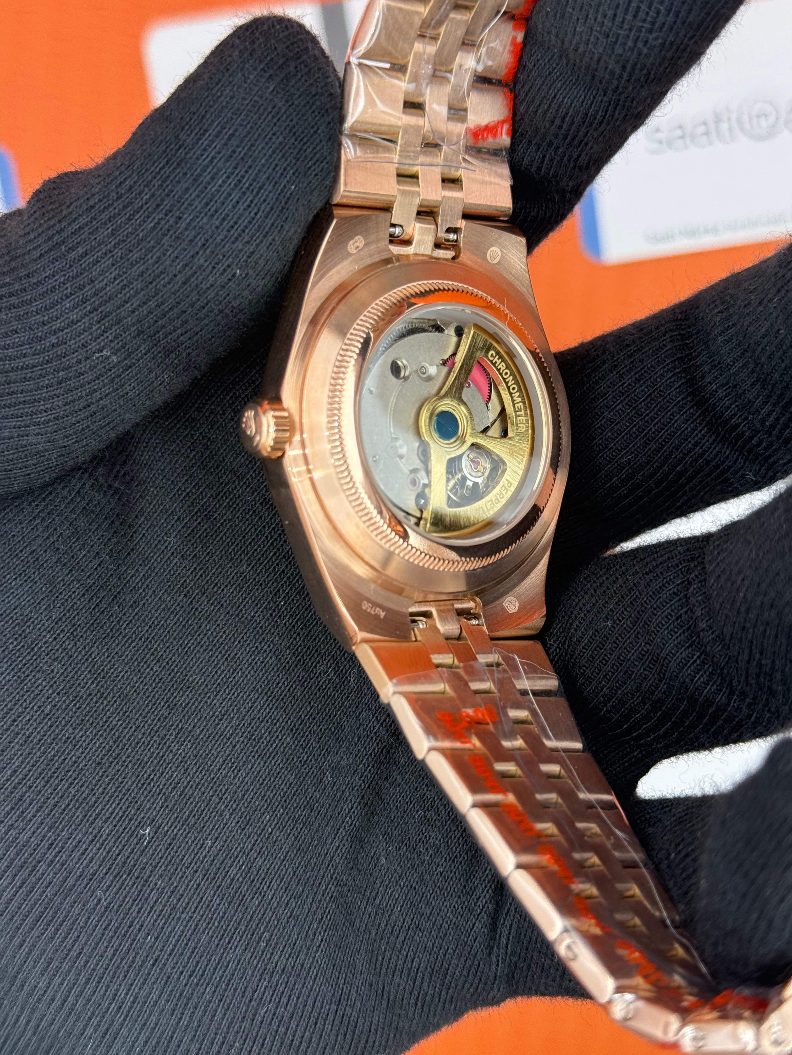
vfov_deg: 39.7
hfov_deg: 30.3
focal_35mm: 48
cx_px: 396
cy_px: 528
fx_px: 1464
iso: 100
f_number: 1.78
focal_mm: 6.76
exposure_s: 1/370
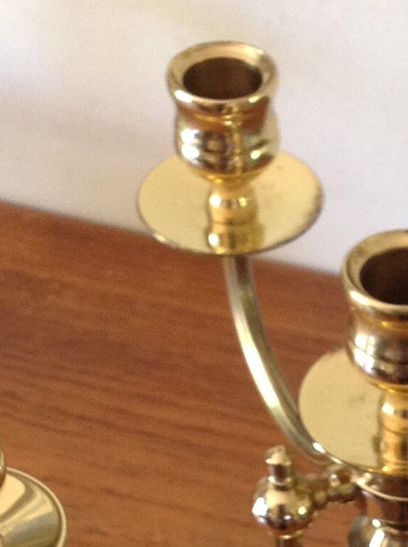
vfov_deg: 16.4
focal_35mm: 119
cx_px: 462
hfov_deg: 12.2
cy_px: 497
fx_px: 1875
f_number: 2.4
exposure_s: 1/15
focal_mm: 4.28
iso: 125
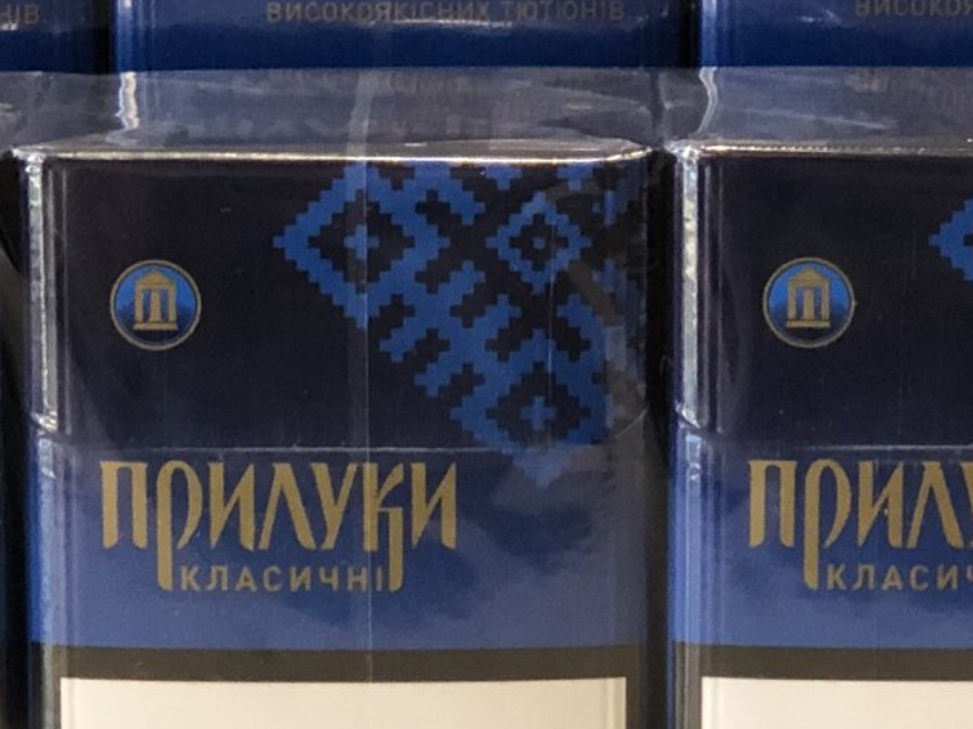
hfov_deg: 9.4
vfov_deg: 7.1
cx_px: 341
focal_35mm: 210
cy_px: 350
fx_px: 5901
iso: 125
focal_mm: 6
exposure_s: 1/30
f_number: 2.4
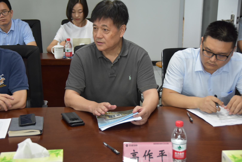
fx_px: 484
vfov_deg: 18.9
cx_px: 121
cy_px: 81
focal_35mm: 72
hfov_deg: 28.1
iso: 1250
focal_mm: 48
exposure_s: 1/60
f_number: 4.5
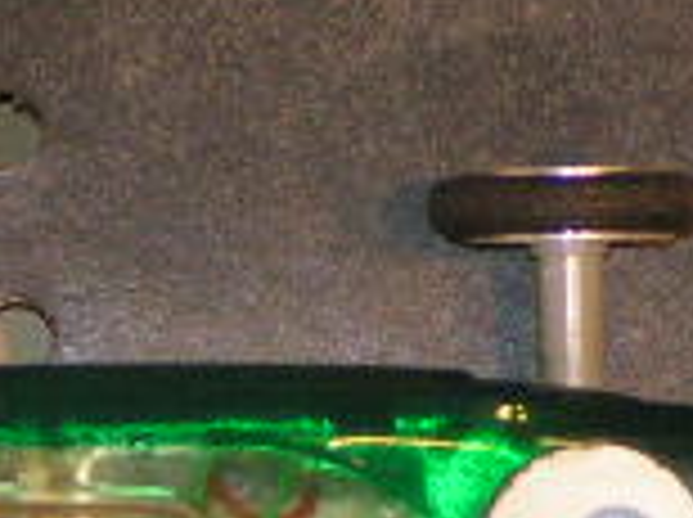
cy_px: 523
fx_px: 21568
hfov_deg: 1.8
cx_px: -9
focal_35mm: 1079
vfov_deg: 1.4
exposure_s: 1/320
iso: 200
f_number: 3.5
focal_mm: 39.6
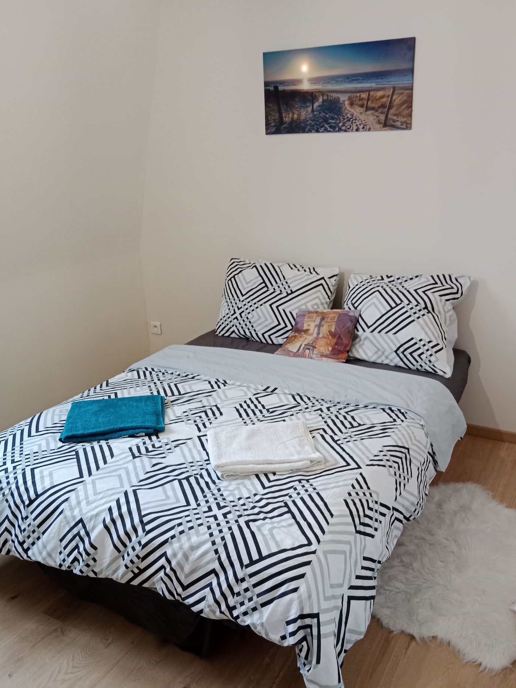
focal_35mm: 30
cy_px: 372
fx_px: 596
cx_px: 269
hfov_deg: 46.8
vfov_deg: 59.9
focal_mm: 3.96
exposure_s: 1/33.3
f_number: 1.8
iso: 757
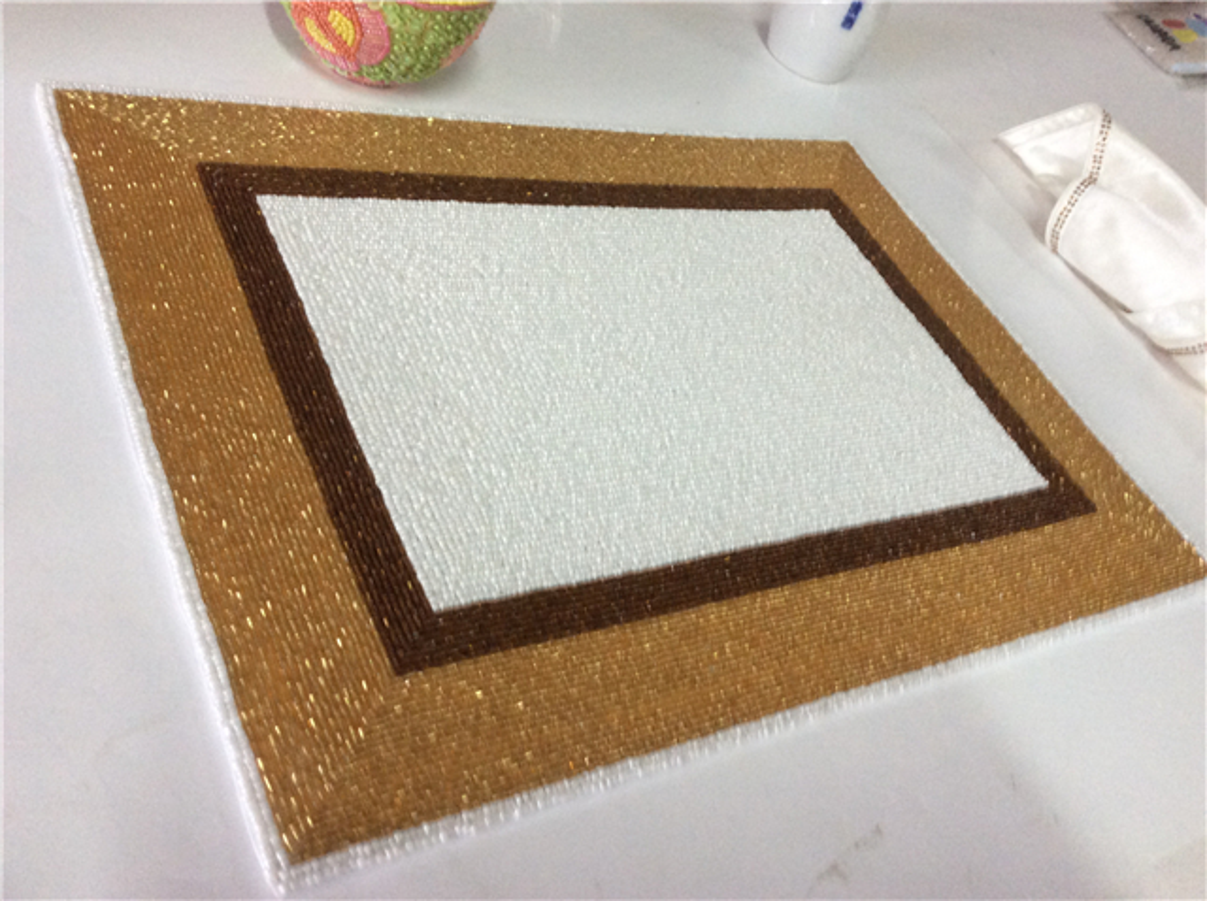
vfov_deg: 44.1
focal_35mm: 32
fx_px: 1114
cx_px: 604
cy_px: 450
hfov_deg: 56.9
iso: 125
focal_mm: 3.3
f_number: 2.4
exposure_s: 1/25
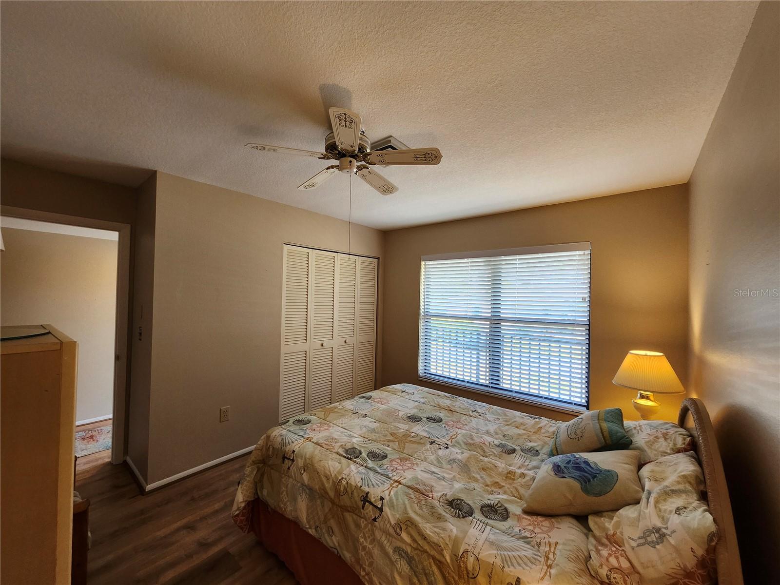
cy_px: 292
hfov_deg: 106.2
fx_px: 293
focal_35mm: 13
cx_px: 390
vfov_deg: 89.9
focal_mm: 1.74
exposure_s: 1/60
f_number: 2.2
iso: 160
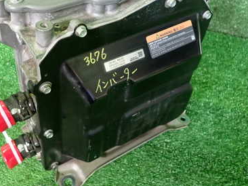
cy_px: 65
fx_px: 294
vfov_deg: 34.8
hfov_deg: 45.4
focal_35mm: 41
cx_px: 91
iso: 500
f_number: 2
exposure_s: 1/30
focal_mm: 4.5
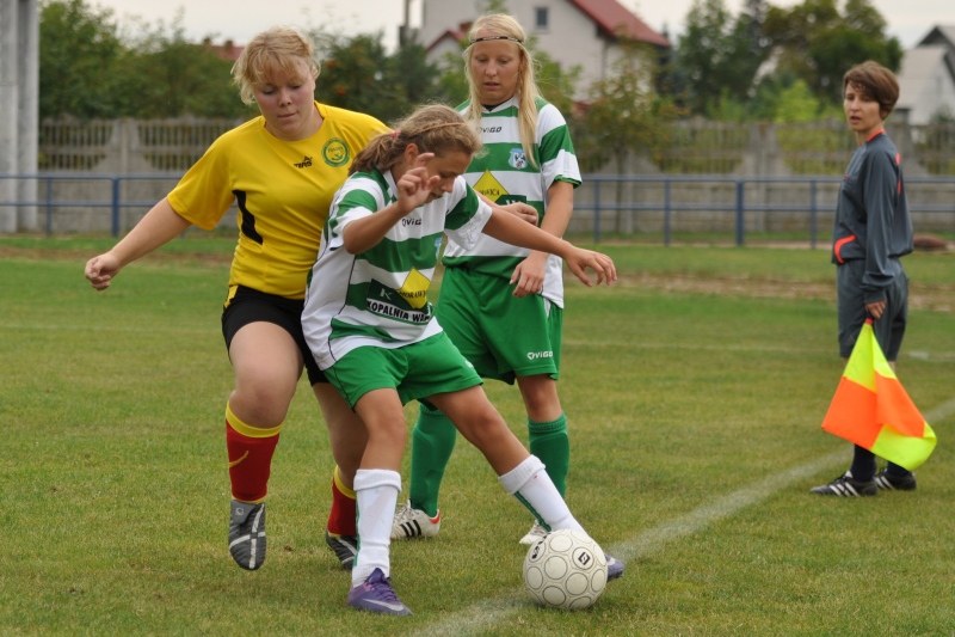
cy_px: 318
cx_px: 478
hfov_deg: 19.5
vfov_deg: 13.0
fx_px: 2785
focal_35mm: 105
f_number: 3.5
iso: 200
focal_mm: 70
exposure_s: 1/800
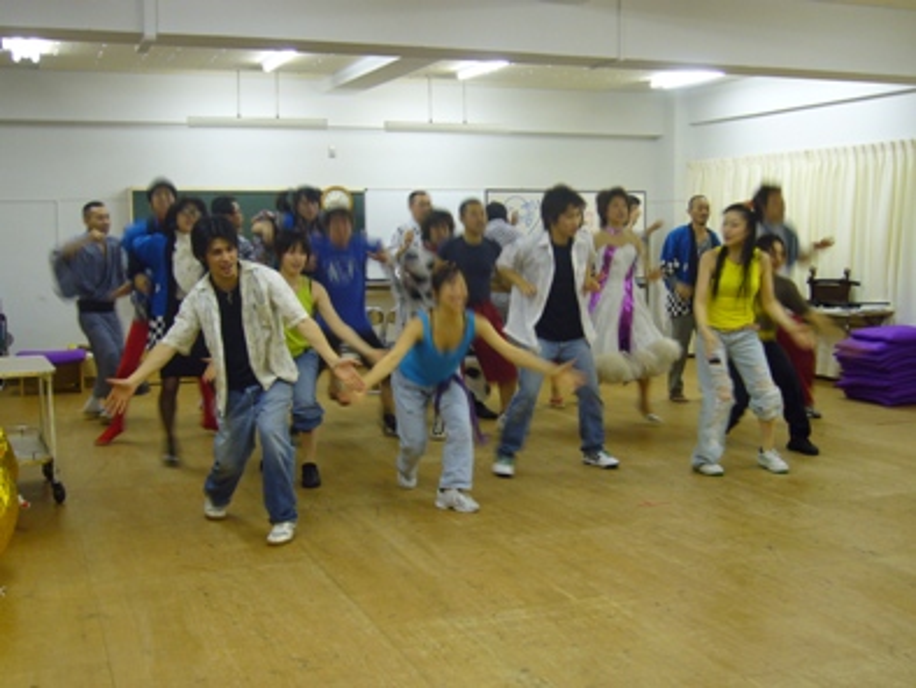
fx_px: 1192
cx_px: 458
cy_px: 344
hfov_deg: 42.1
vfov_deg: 32.2
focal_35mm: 45
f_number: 3.2
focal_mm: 7.5
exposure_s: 1/15
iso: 125
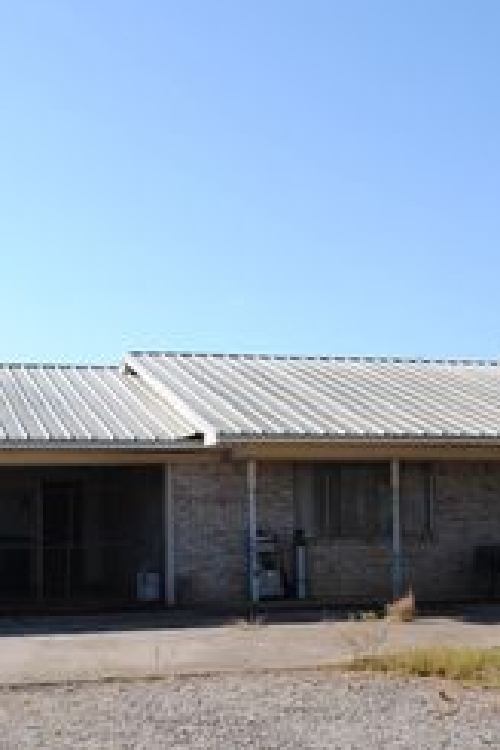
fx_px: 1146
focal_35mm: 55
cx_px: 299
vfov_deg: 36.0
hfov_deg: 24.6
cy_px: 474
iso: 100
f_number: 8
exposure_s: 1/250
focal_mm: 18
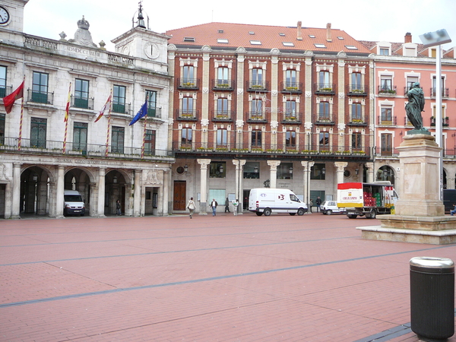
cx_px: 228
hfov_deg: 52.6
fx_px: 461
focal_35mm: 35
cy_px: 171
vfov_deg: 40.7
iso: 80
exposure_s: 1/500
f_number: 2.8
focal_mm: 5.2
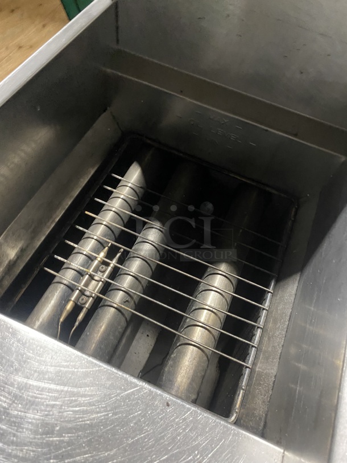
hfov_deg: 53.1
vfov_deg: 67.3
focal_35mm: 26
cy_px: 232
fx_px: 347
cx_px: 174
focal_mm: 4.25
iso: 800
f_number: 1.8
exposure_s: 1/30
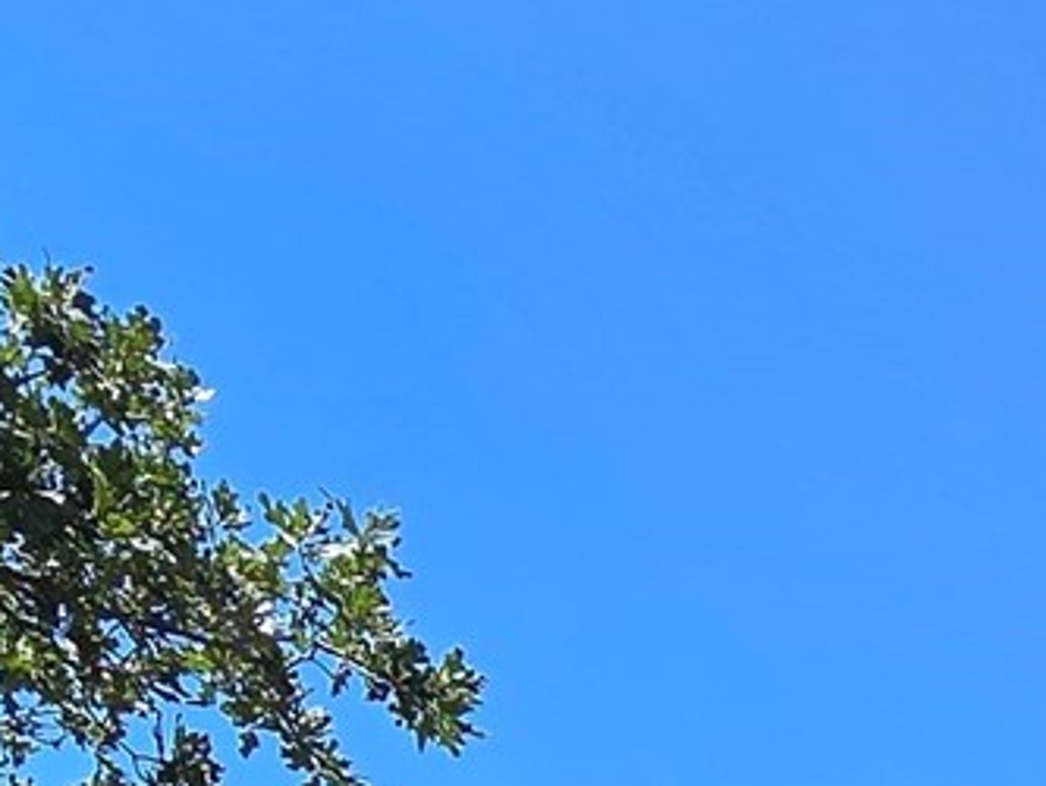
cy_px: 1786
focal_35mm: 80
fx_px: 2418
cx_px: 1583
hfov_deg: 20.7
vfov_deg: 14.0
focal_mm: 2.2
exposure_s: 1/1690
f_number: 2.2
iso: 50
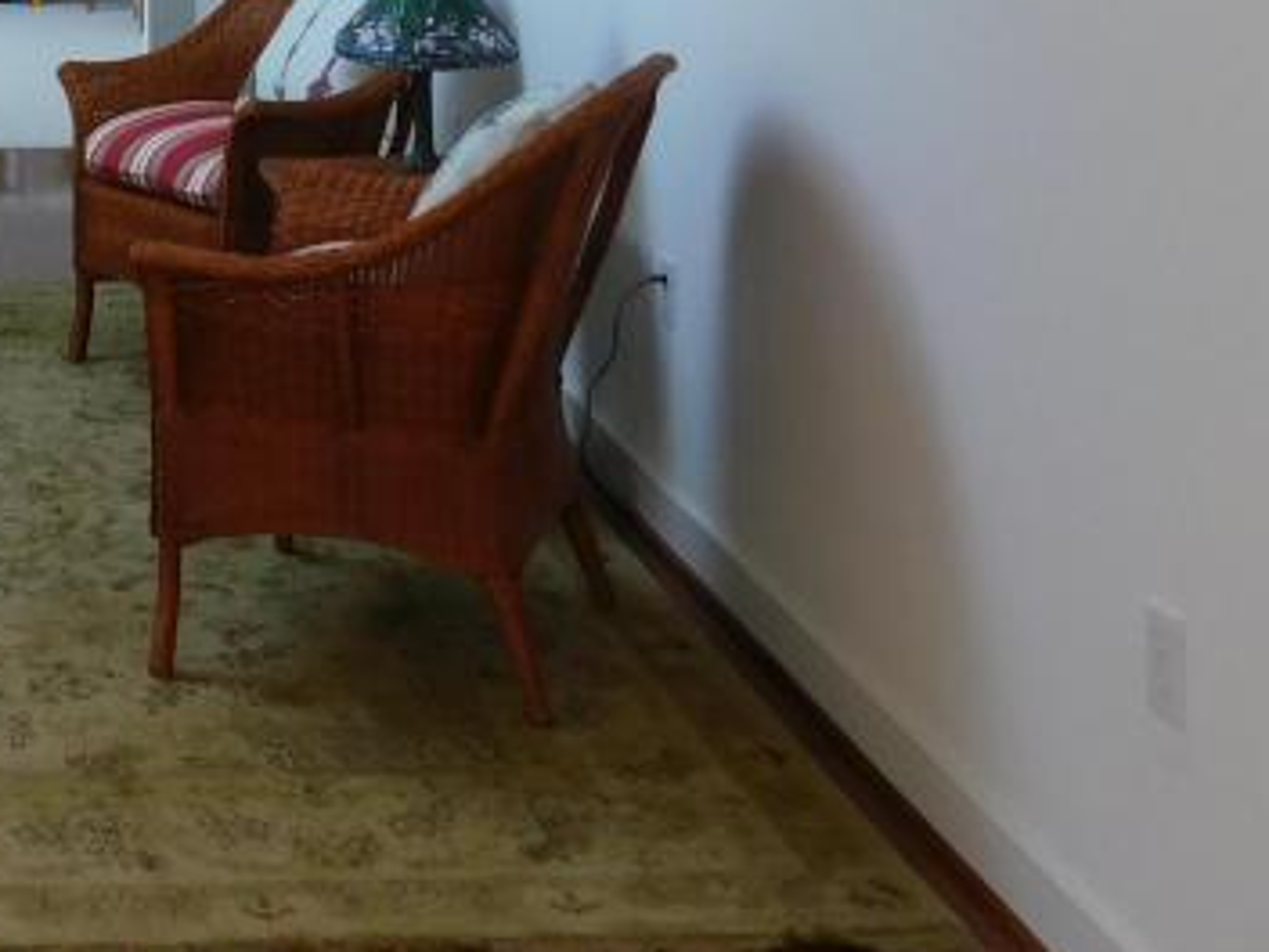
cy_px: -159
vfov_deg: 20.6
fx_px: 2456
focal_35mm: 67
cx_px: -169
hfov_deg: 26.4
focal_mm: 4
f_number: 3
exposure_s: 1/40
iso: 125
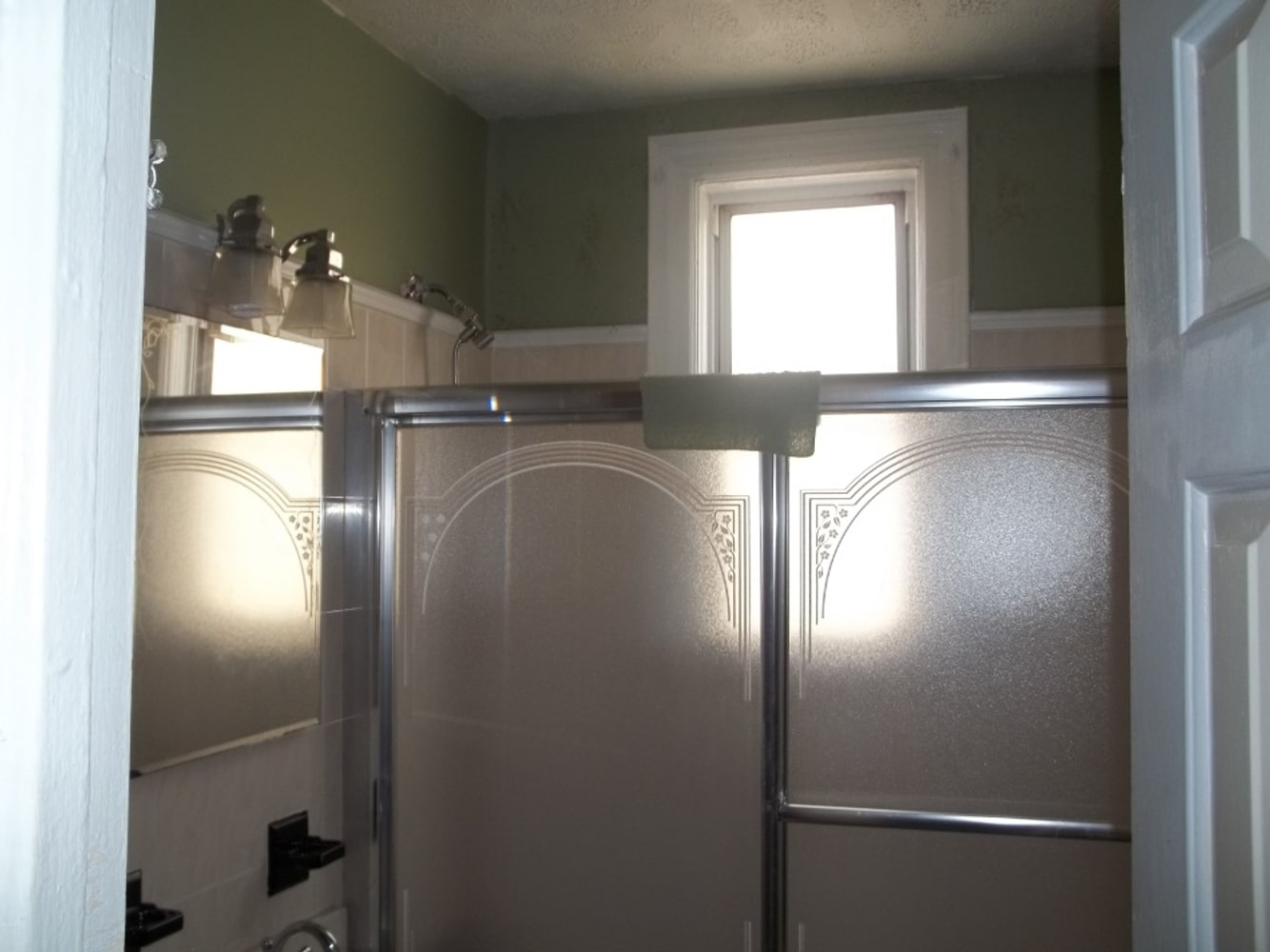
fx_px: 1210
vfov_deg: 42.9
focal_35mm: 33
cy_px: 476
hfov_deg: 55.4
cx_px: 635
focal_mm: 5.9
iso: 64
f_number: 3.3
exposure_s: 1/40
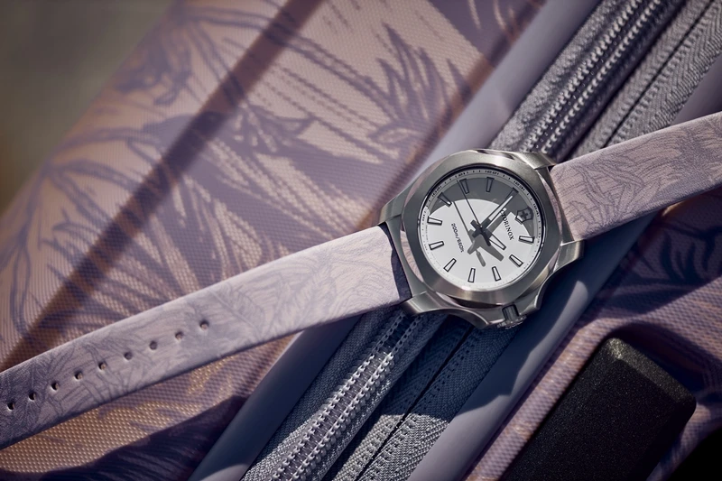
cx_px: 361
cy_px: 240
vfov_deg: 13.0
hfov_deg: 19.5
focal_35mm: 105
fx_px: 2105
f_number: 3.2
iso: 80
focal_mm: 105
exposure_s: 1/1250
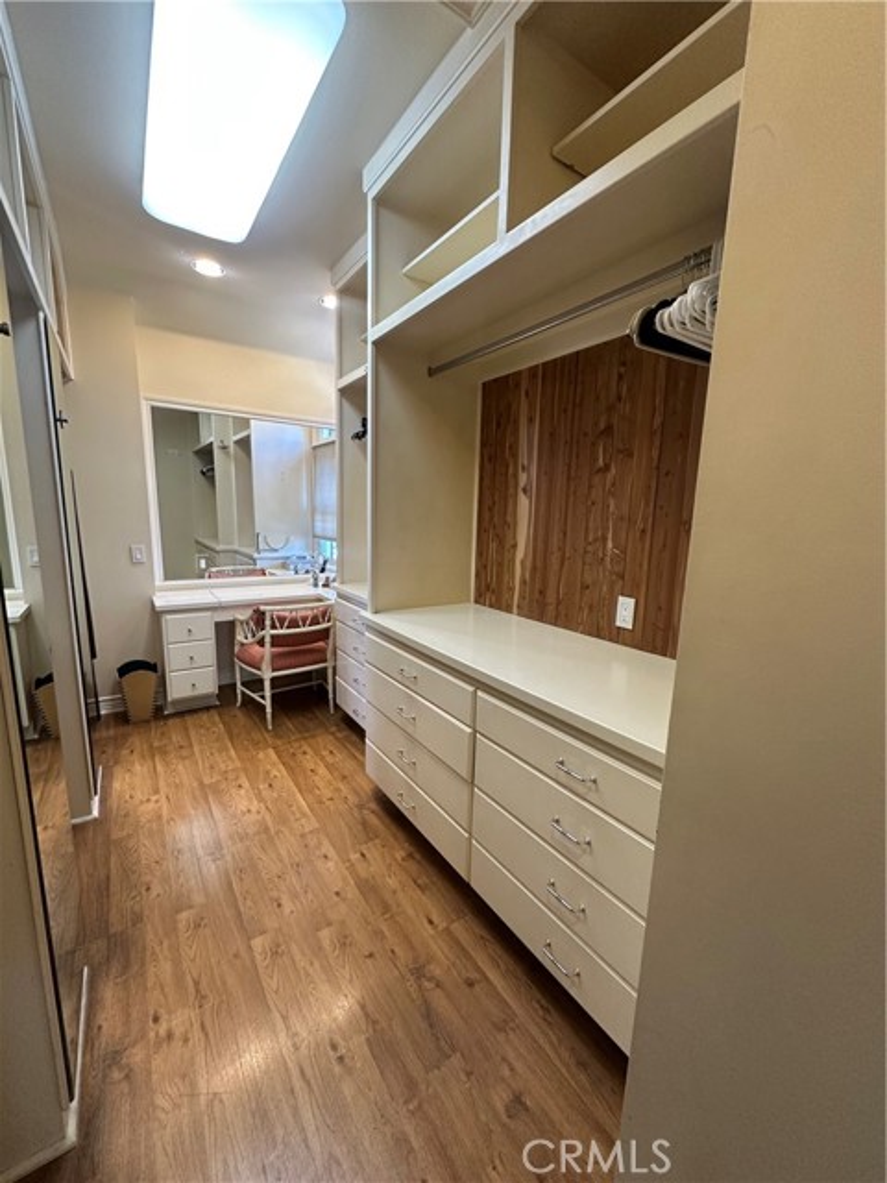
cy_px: 592
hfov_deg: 85.7
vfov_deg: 102.1
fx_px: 478
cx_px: 444
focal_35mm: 14
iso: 250
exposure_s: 1/120
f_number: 2.2
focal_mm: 2.22
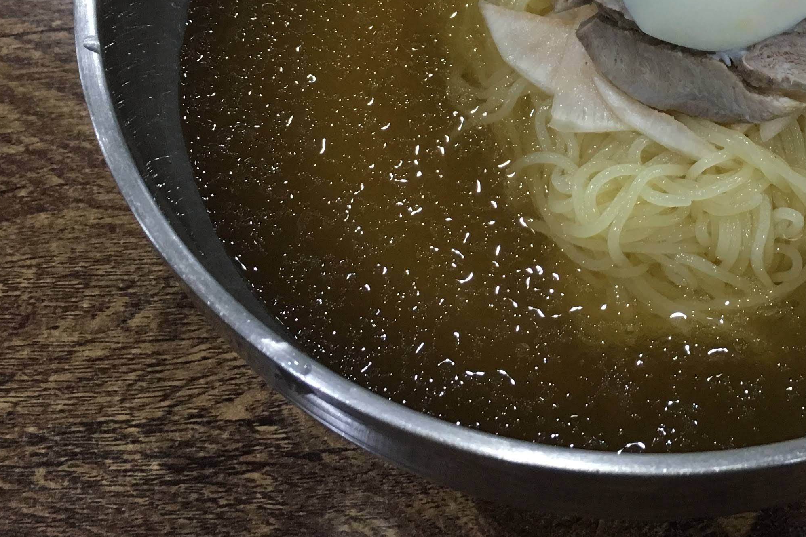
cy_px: 32
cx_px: 663
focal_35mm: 61
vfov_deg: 21.6
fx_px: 1366
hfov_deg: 31.9
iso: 100
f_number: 2.2
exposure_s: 1/30
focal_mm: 4.15
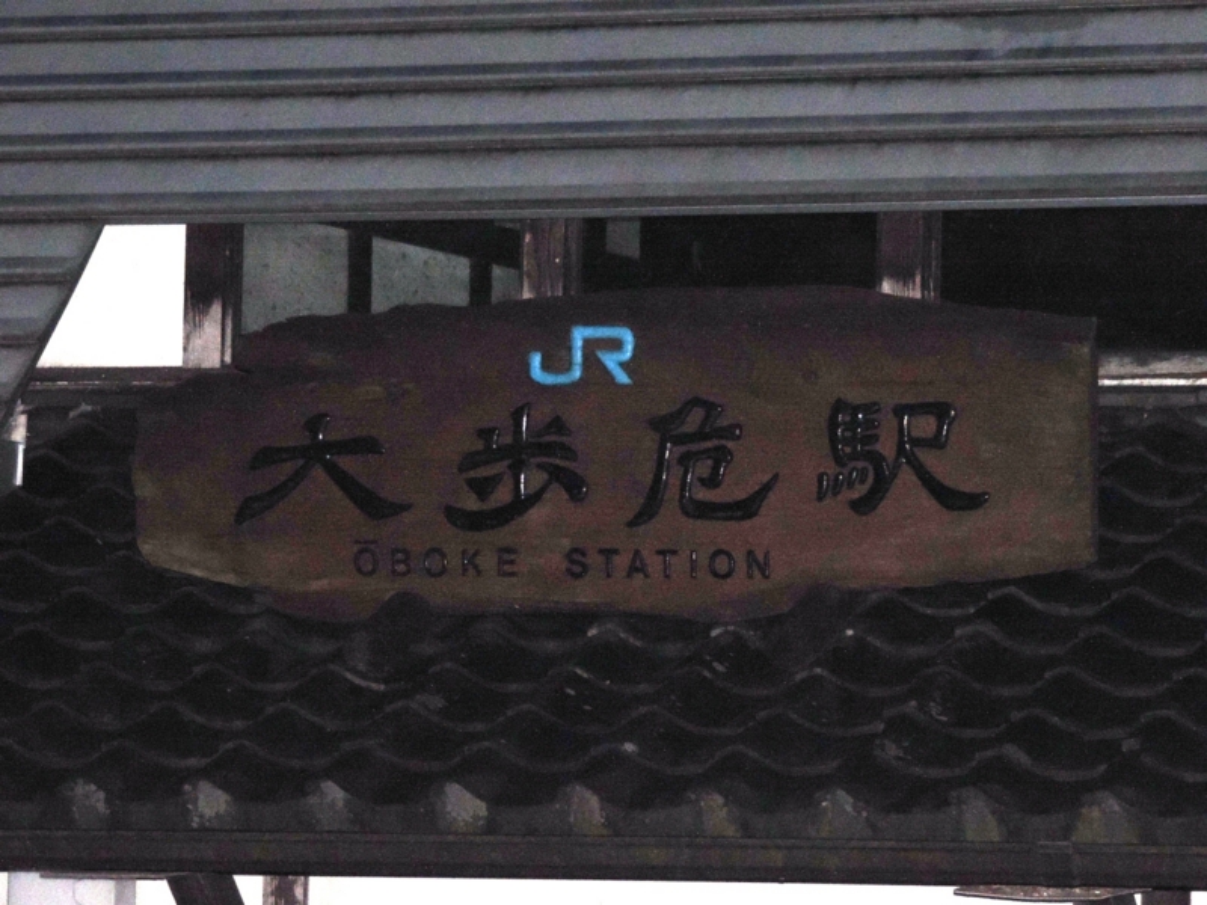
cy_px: 452
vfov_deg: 8.0
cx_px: 604
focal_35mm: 185
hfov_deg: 10.7
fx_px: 6451
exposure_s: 1/250
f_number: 4.6
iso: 800
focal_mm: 33
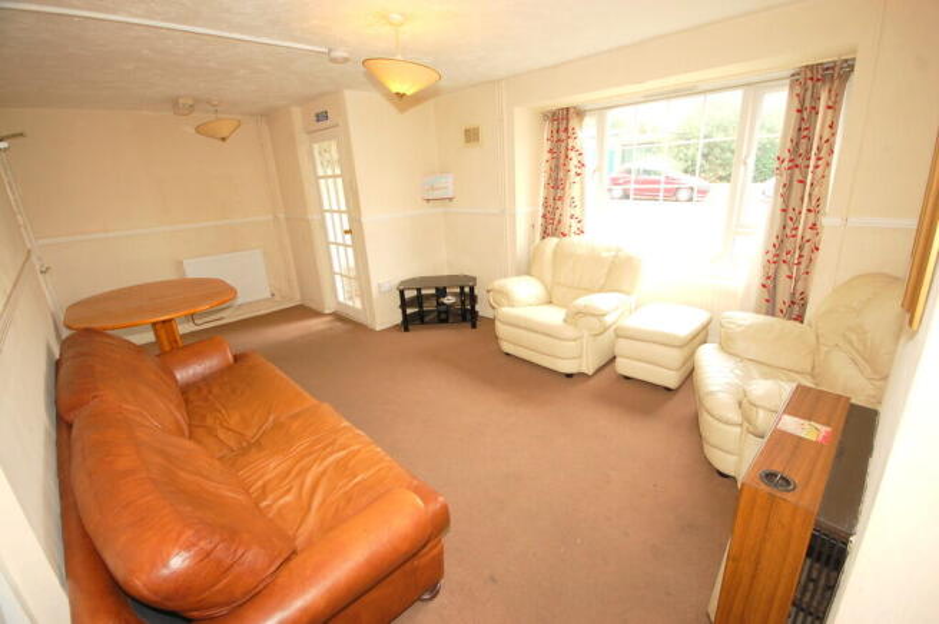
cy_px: 312
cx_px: 470
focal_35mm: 15
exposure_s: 1/60
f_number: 4
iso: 400
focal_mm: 10
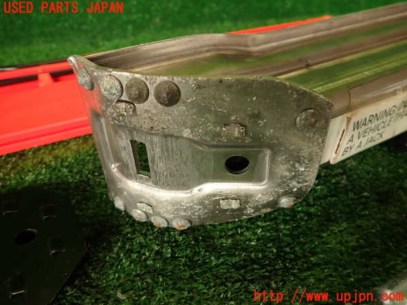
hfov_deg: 69.4
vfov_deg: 54.9
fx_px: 294
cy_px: 152
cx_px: 204
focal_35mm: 25
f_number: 2
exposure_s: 1/60
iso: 100
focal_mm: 4.5
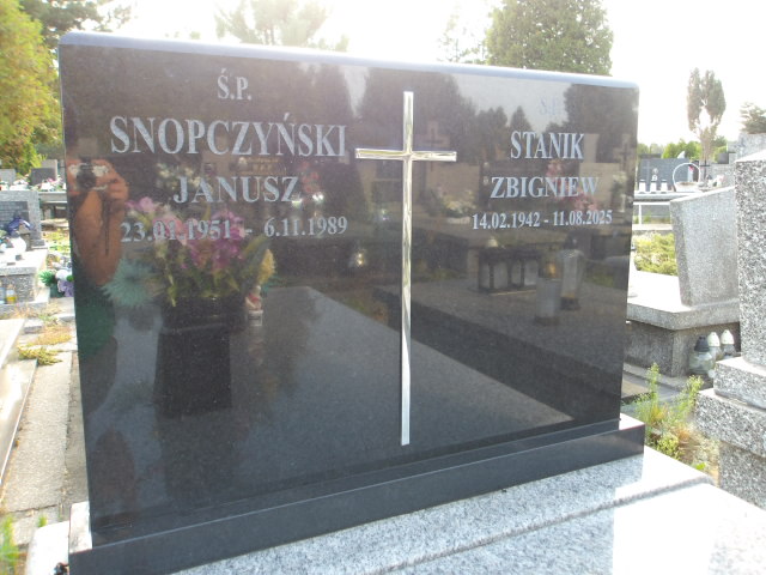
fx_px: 597
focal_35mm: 27
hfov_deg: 65.3
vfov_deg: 51.4
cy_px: 288
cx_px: 383
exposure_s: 1/82
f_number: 3
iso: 100
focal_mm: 4.9
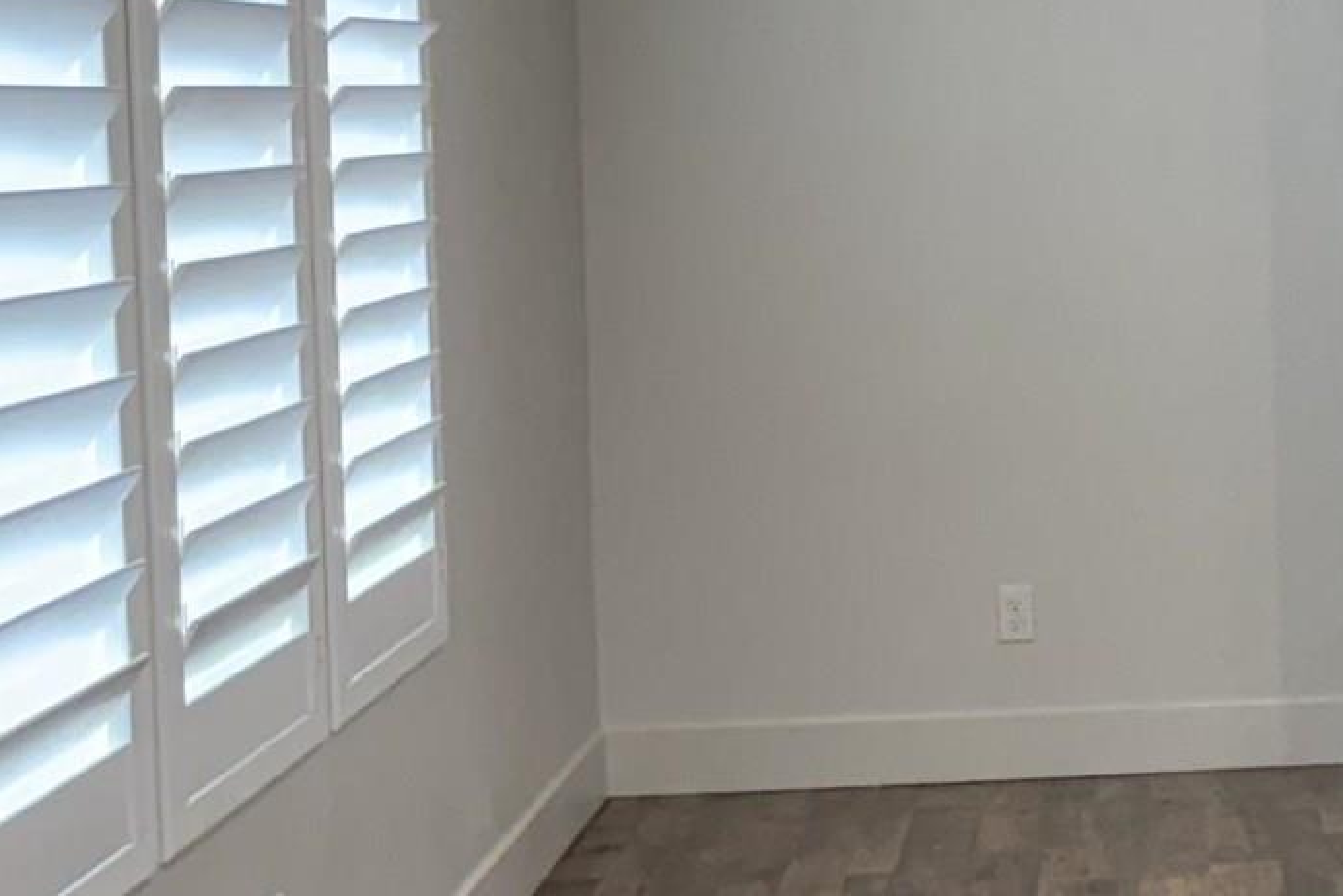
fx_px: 4142
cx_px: 2484
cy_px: 321
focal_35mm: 111
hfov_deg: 15.6
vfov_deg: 12.3
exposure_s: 1/128
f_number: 1.78
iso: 160
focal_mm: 6.76
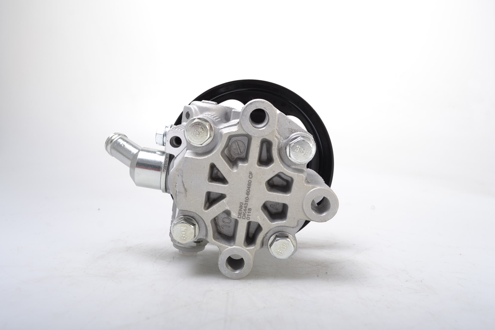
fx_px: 371
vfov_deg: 47.9
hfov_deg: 67.4
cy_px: 165
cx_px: 248
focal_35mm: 27
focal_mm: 18
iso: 100
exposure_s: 1/60
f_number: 10
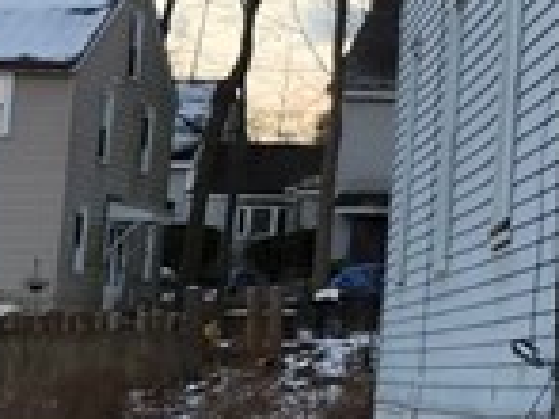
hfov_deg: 9.7
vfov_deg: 9.1
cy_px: -80
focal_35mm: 160
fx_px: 2582
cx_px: 1647
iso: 50
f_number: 1.8
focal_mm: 5.4
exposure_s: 1/180
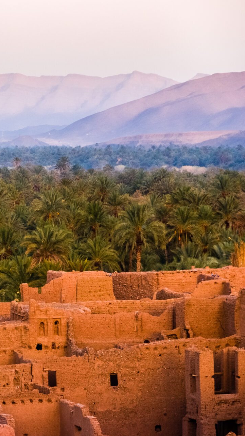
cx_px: -74
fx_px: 3048
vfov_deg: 8.2
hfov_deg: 4.6
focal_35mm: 264
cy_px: 218
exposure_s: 1/30
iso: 320
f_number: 8
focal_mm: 112
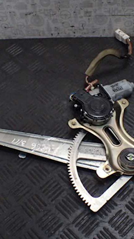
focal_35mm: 44
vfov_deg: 46.4
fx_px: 278
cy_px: 119
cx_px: 89
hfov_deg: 27.0
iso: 640
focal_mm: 5.5
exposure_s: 1/125
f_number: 2.3
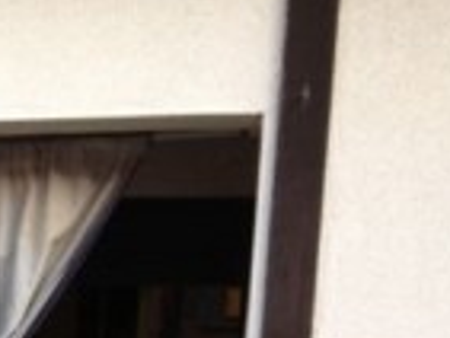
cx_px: -217
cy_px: 485
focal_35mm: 105
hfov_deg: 17.0
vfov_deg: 13.4
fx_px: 1366
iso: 80
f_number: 2.4
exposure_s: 1/120
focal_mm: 4.13
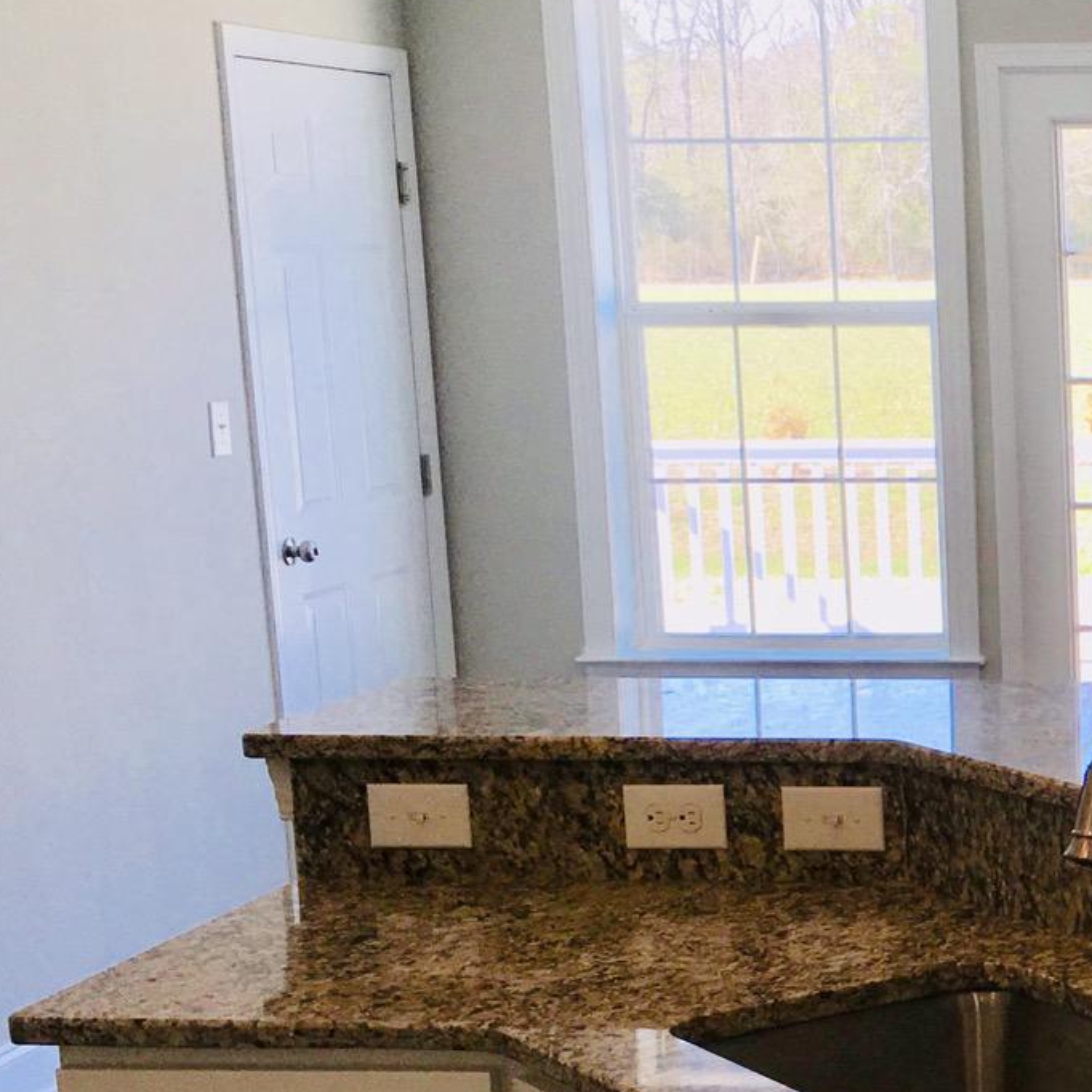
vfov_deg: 22.4
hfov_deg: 20.6
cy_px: 748
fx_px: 2748
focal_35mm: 77
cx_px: 1411
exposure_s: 1/163
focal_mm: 4.15
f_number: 2.2
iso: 25
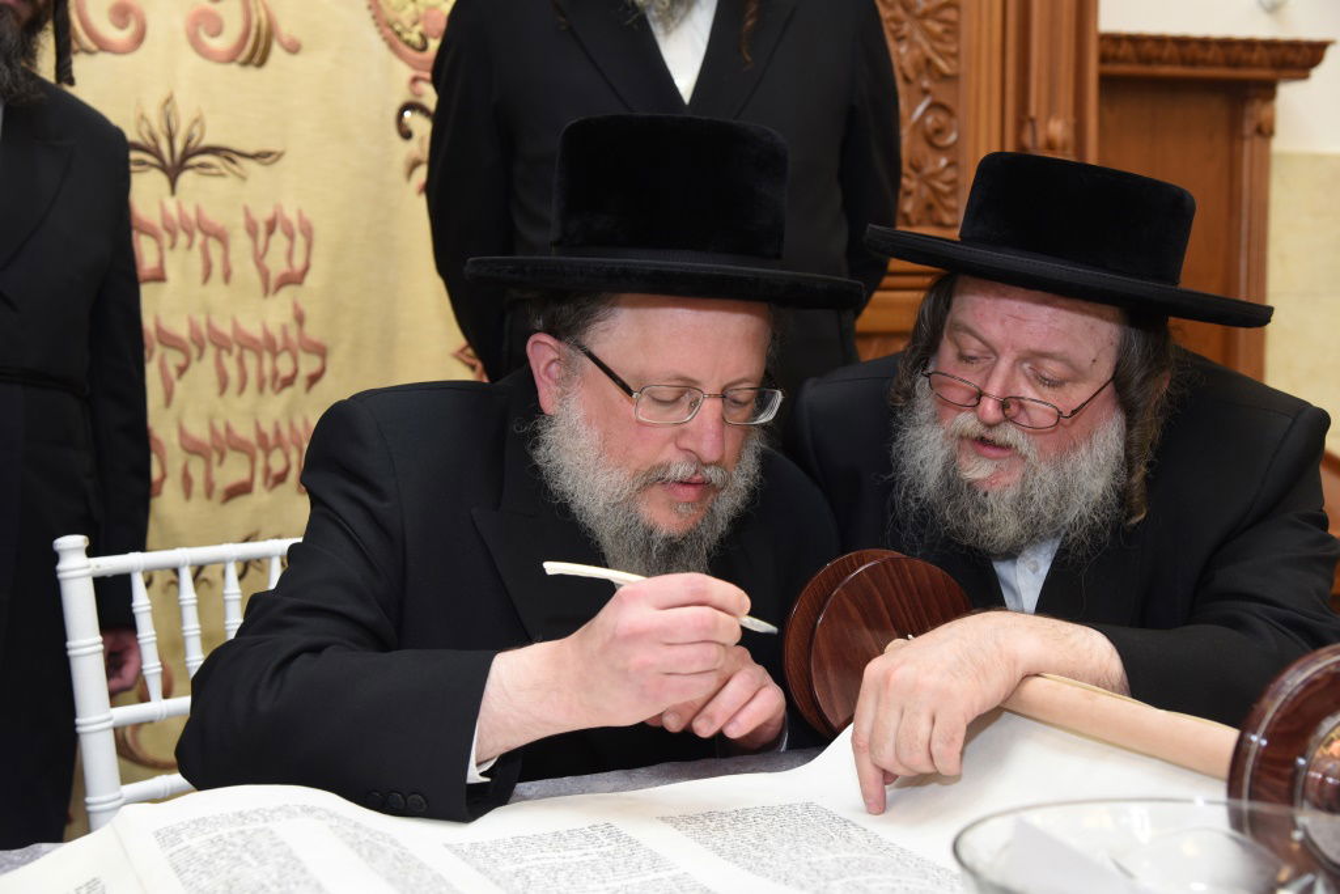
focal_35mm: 50
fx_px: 1861
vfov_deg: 27.0
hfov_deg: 39.6
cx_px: 670
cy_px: 447
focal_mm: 50
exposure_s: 1/100
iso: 1000
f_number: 5
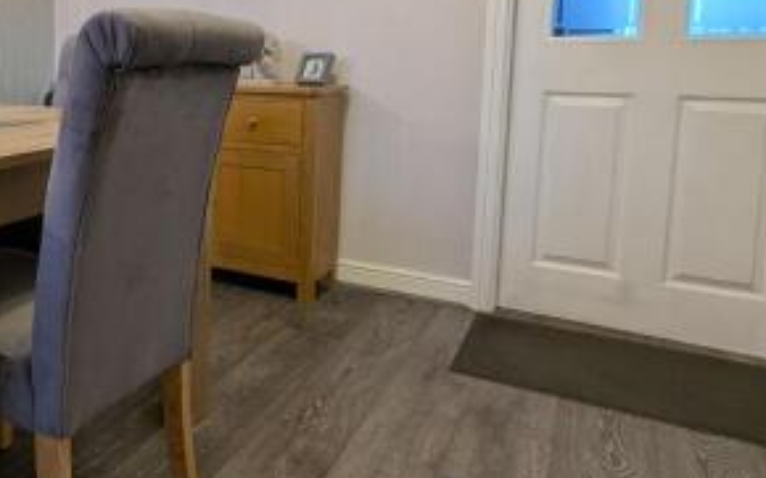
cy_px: 118
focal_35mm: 34
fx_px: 710
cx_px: 37
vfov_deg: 36.3
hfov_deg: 48.8
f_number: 2.2
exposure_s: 1/25
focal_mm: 2.35
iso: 109
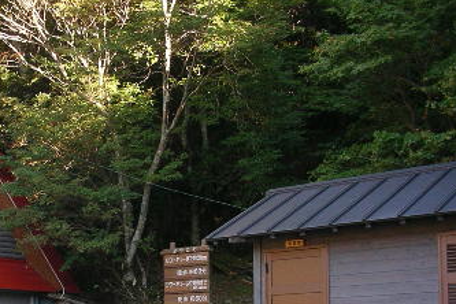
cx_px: 99
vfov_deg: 18.0
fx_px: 937
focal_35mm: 74
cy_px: 293
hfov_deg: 26.9
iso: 100
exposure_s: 1/80
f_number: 2.8
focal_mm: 5.7
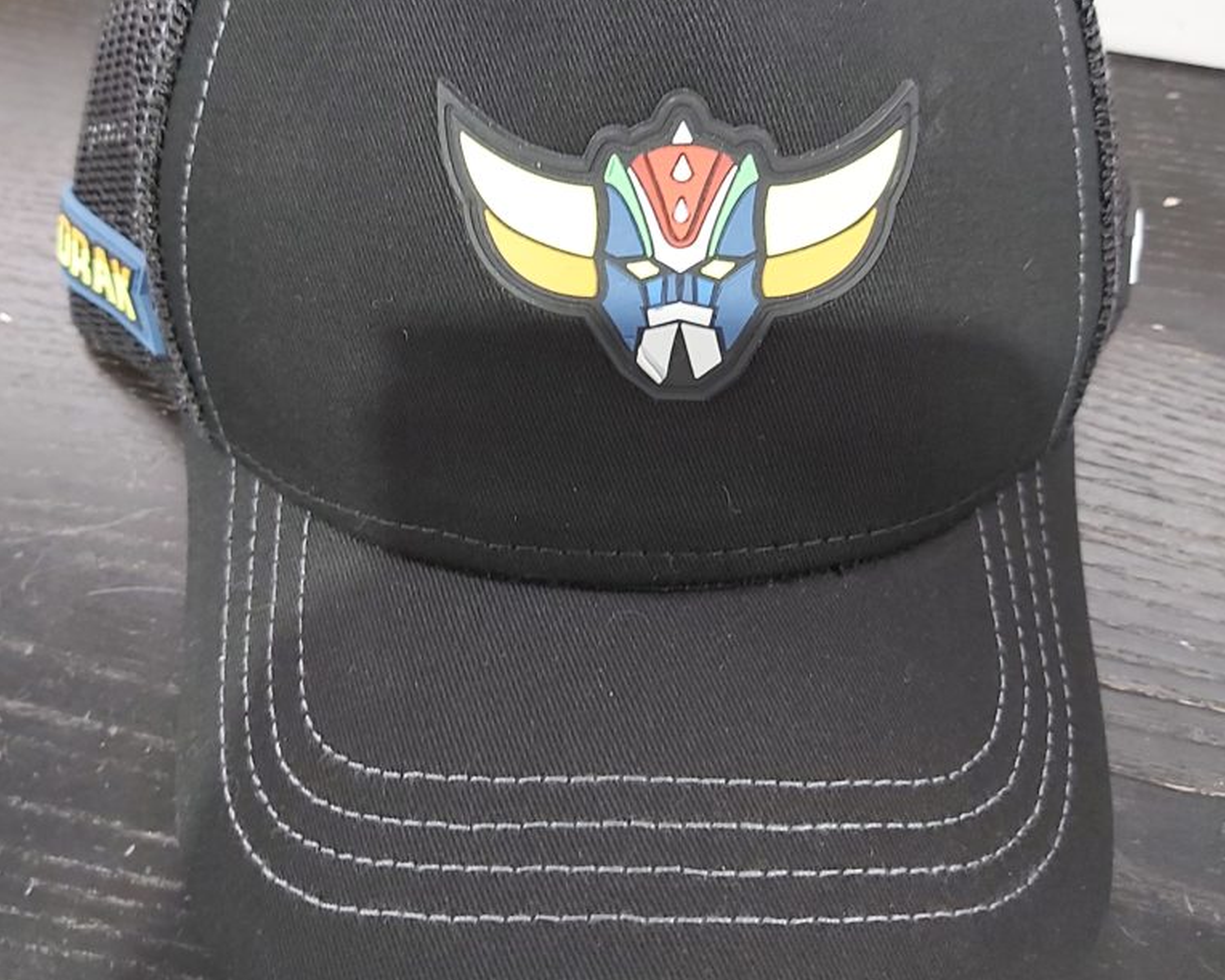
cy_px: 377
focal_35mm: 34
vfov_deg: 43.1
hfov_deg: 52.8
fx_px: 1233
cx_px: 611
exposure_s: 1/33
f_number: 1.7
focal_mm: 3.92
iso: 250
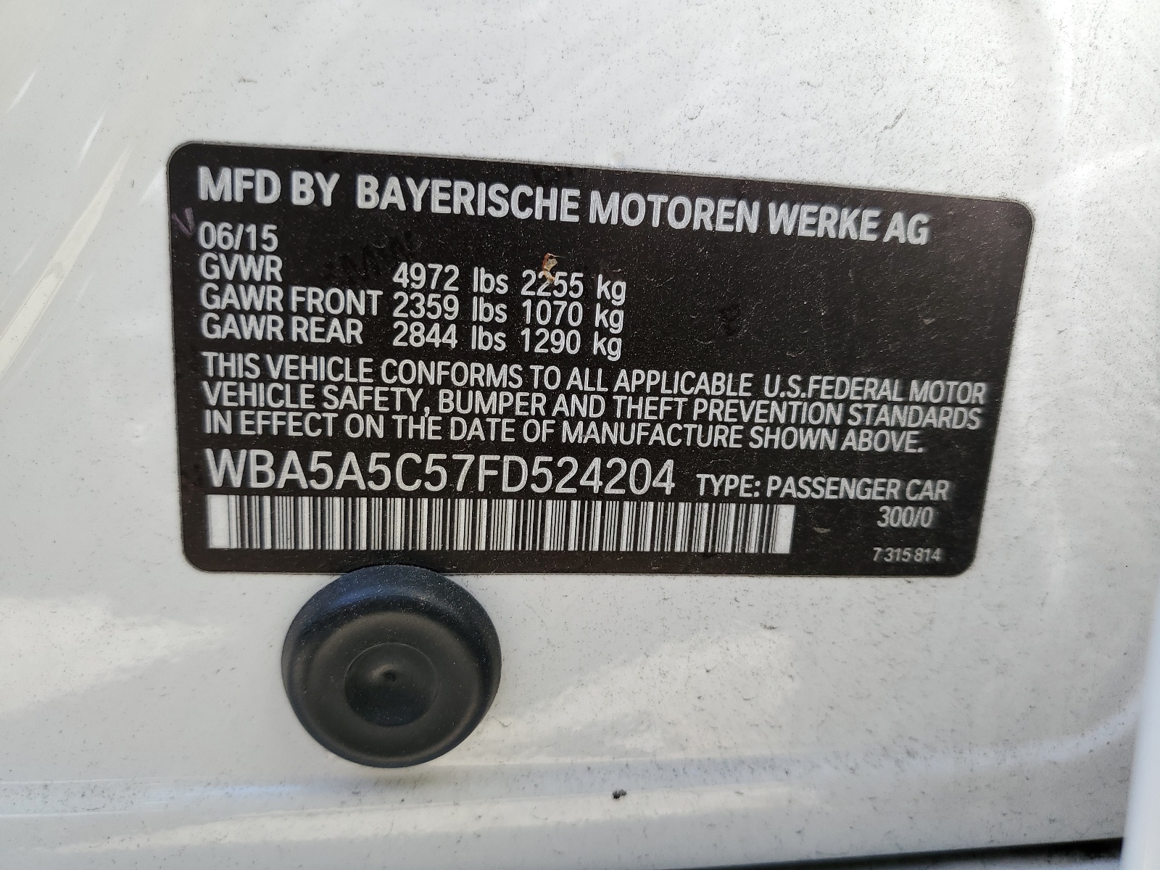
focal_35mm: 26
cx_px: 580
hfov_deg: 67.3
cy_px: 435
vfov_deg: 53.1
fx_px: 871
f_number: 1.5
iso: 50
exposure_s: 1/312
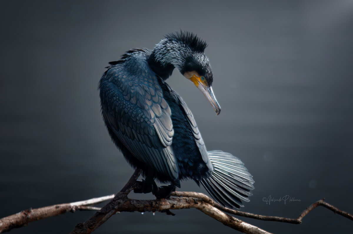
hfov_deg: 2.4
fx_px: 8328
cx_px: 176
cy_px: 117
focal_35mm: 850
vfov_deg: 1.6
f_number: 9
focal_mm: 850
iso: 1400
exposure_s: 1/1000
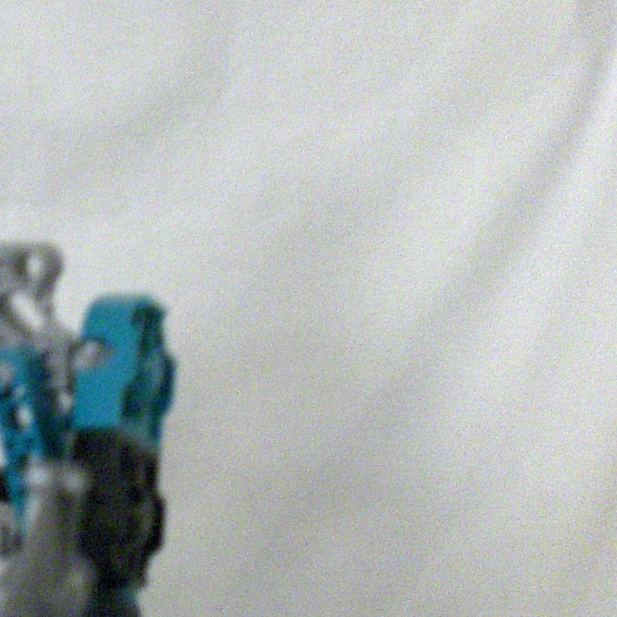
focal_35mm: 59
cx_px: -90
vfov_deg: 29.1
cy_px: 341
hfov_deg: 26.4
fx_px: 1190
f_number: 2.8
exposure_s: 1/9.68
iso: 200
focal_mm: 5.8
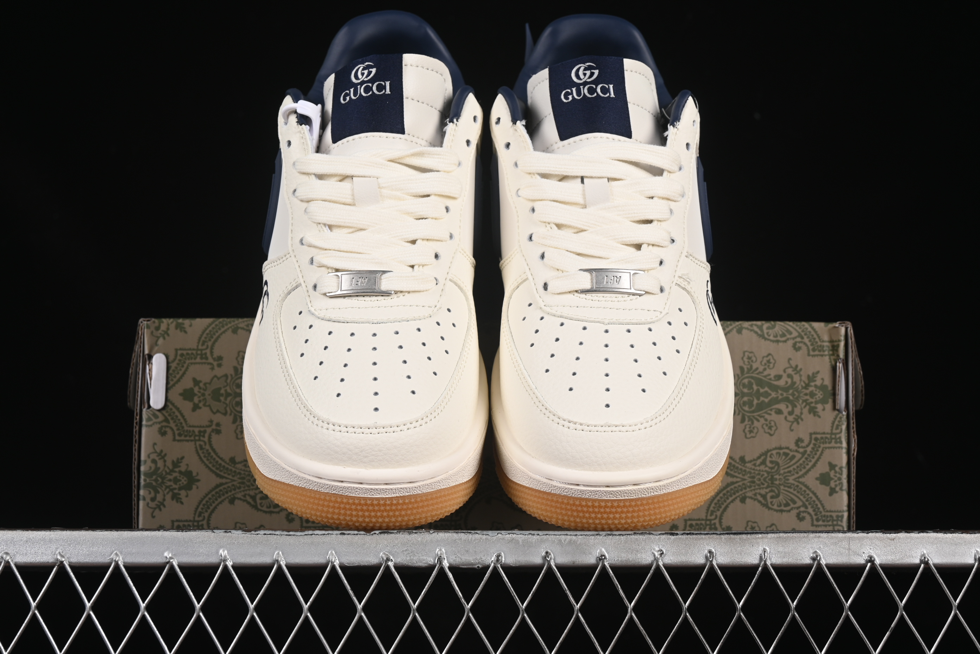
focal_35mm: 75
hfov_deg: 27.0
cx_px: 490
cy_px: 327
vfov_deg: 18.2
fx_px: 2042
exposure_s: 1/80
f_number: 8
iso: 160
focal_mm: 50
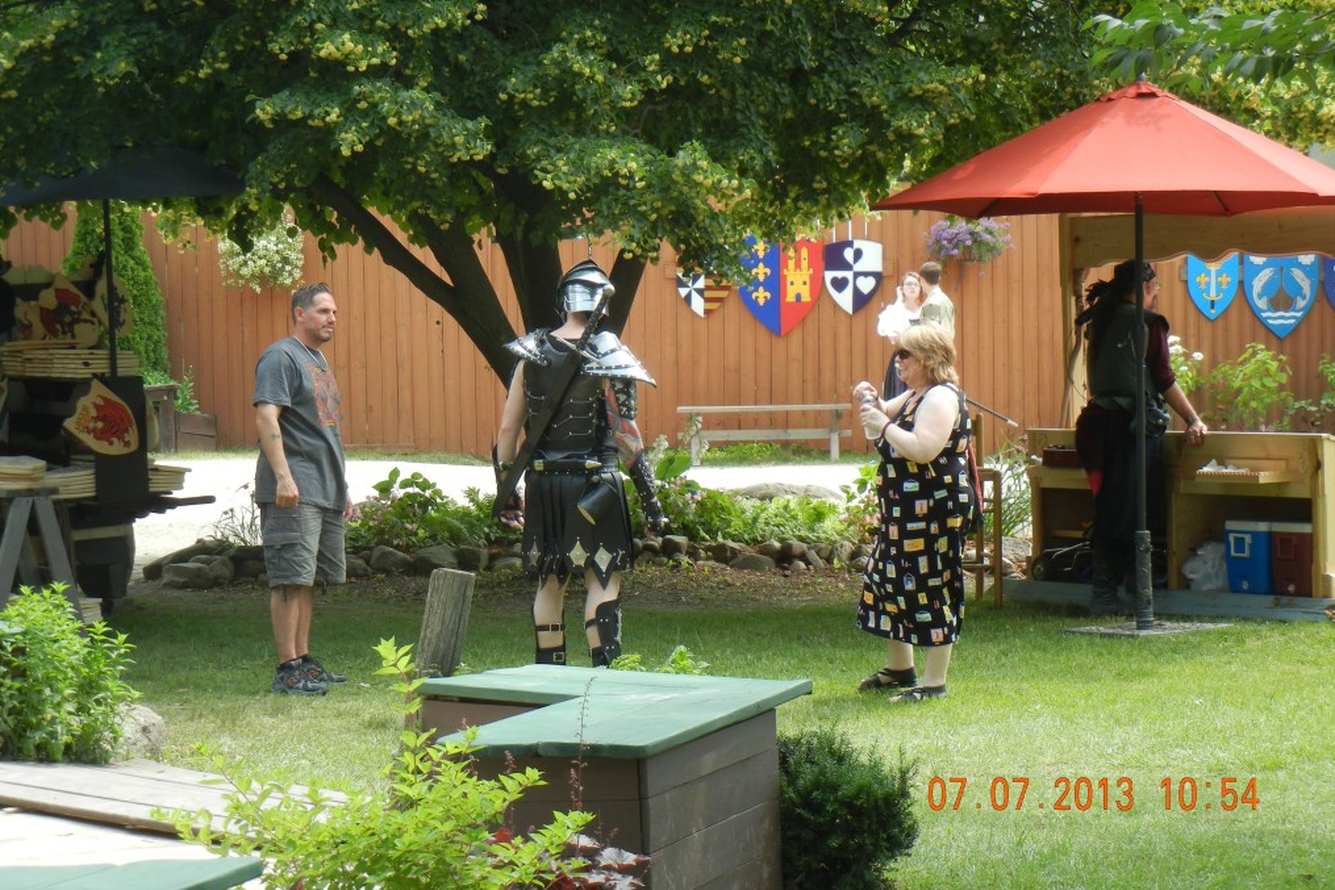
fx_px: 3968
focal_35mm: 107
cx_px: 668
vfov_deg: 12.8
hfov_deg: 19.1
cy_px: 394
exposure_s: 1/158
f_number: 4.5
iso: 160
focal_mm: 18.3
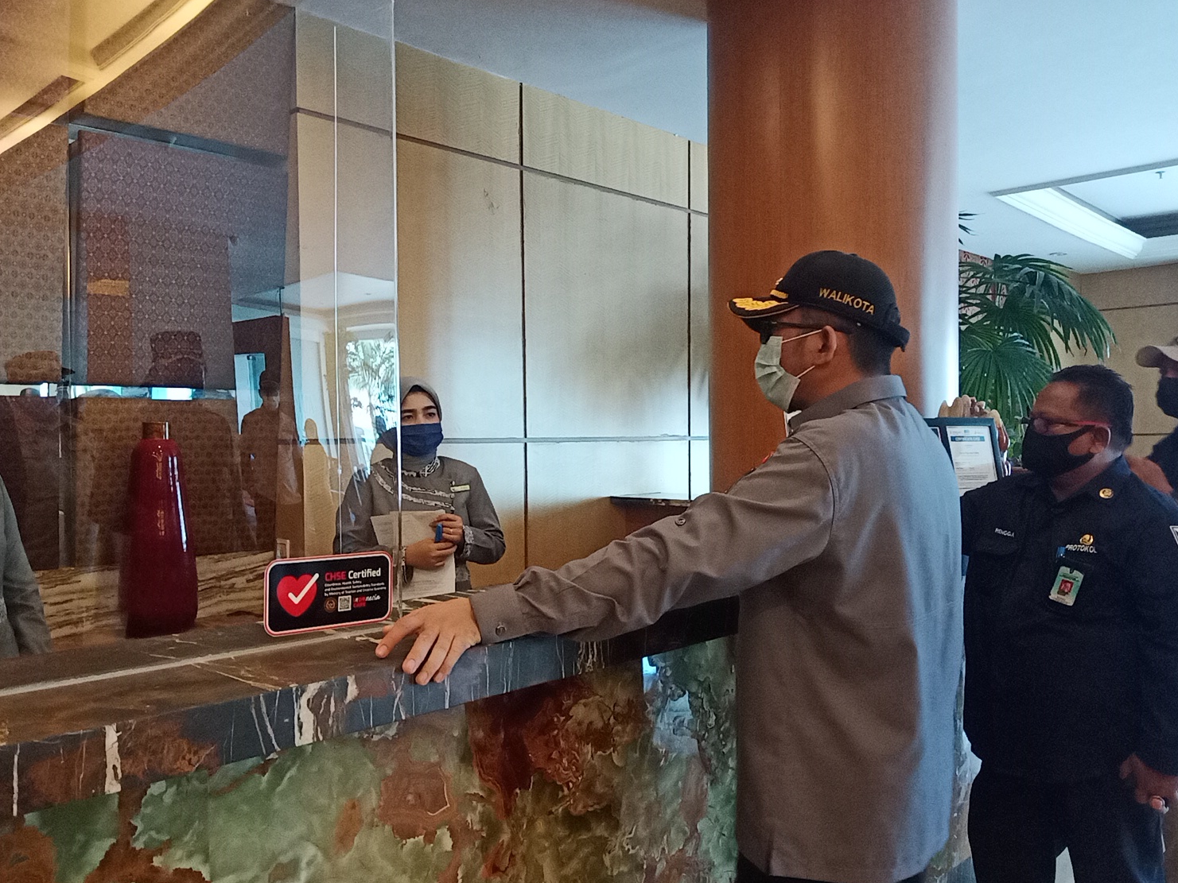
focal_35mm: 27
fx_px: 919
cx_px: 573
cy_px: 474
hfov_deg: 65.3
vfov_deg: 51.3
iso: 1270
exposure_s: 1/25
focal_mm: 3.87
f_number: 2
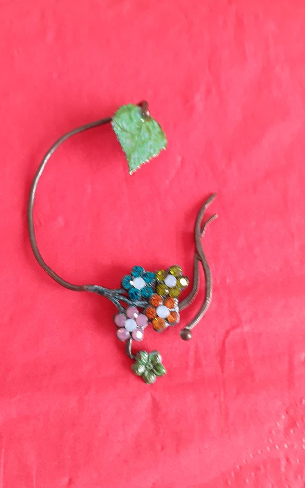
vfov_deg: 64.6
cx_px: 131
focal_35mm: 29
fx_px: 386
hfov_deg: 43.0
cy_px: 246
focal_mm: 3.6
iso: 200
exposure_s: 1/50
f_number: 1.9
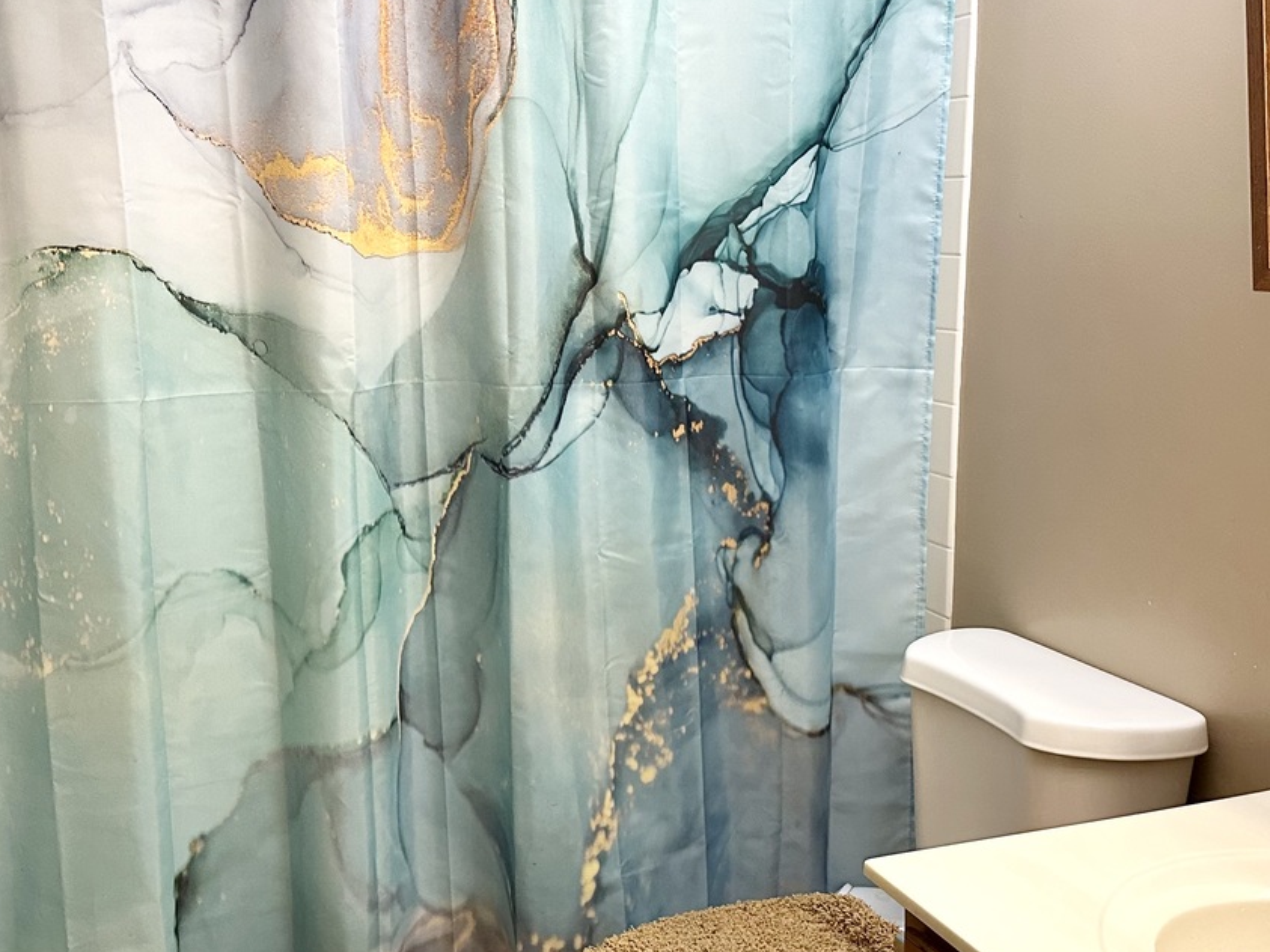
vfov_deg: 35.0
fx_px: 1504
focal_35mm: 41
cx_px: 667
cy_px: 556
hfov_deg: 45.8
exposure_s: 1/60
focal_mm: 6.86
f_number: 1.78
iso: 400
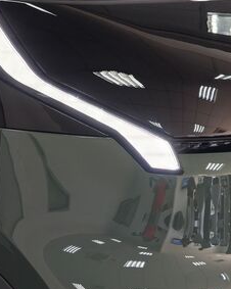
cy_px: 168
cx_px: 167
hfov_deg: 6.8
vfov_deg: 8.6
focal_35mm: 226
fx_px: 1933
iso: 640
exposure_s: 1/100
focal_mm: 19.4
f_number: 2.5
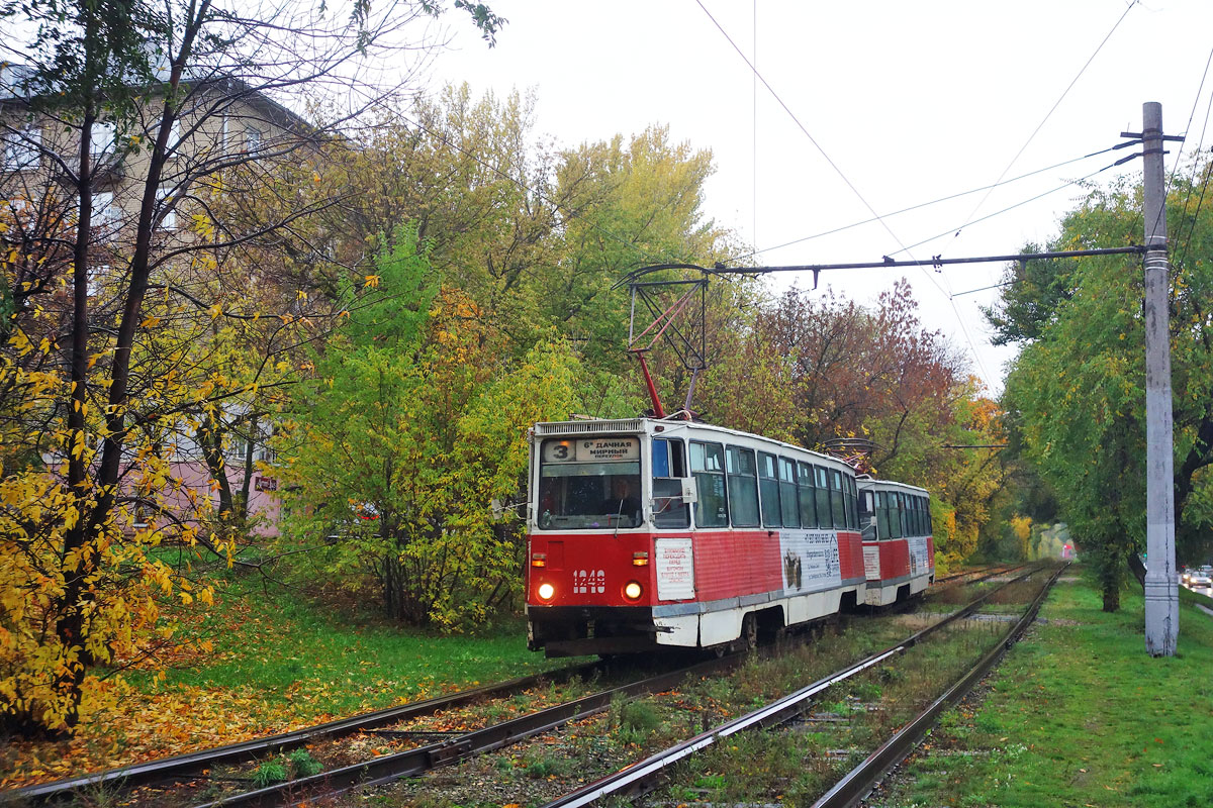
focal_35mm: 45
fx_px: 1516
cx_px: 606
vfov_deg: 29.9
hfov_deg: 43.6
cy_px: 404
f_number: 3.2
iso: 400
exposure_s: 1/500
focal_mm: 16.78
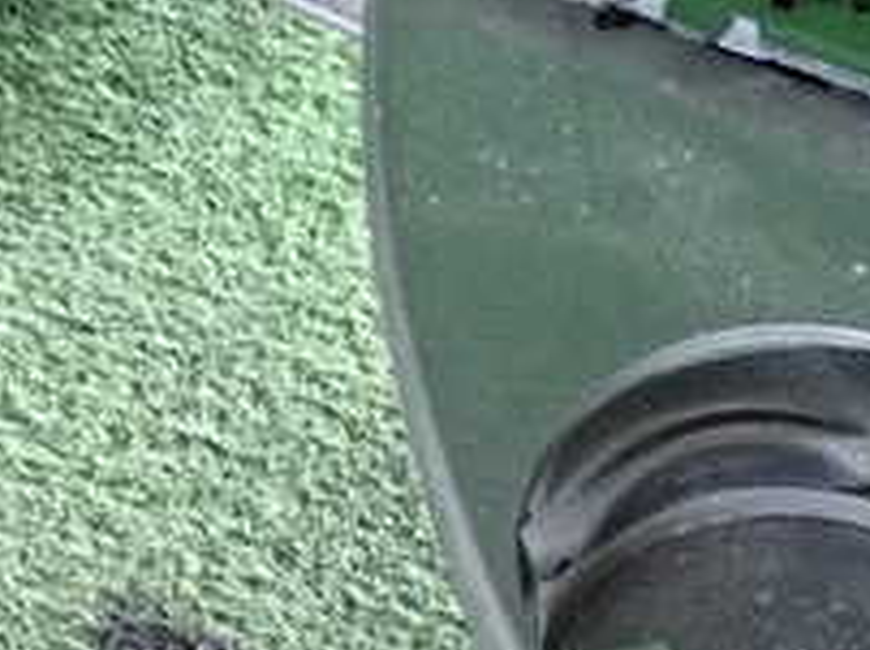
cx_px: 323
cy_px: 69
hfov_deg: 15.1
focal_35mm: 131
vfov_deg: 11.2
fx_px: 3289
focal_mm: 7.84
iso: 1600
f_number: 2.9
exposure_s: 1/125
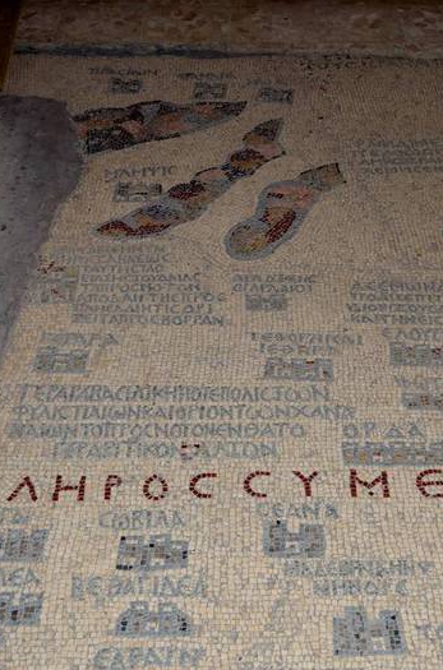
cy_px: 383
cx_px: 261
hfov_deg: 27.9
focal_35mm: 48
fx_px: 891
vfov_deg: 41.1
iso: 100
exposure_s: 1/100
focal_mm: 24
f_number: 3.8
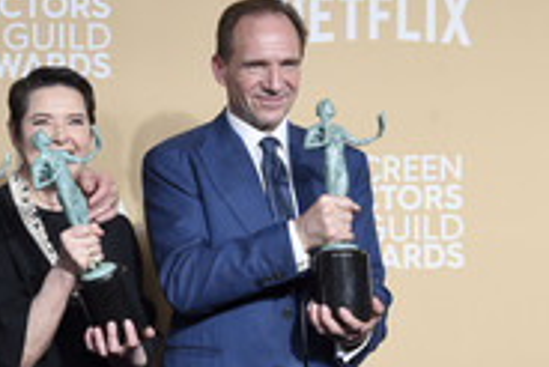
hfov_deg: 16.2
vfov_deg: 11.3
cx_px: -69
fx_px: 1862
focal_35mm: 122
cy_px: 152
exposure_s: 1/250
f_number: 7.1
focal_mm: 50
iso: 2500
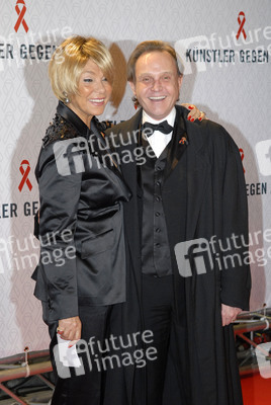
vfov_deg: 24.6
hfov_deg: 16.6
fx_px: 928
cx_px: 136
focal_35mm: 82
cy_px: 202
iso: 800
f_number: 5.6
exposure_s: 1/125
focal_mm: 55
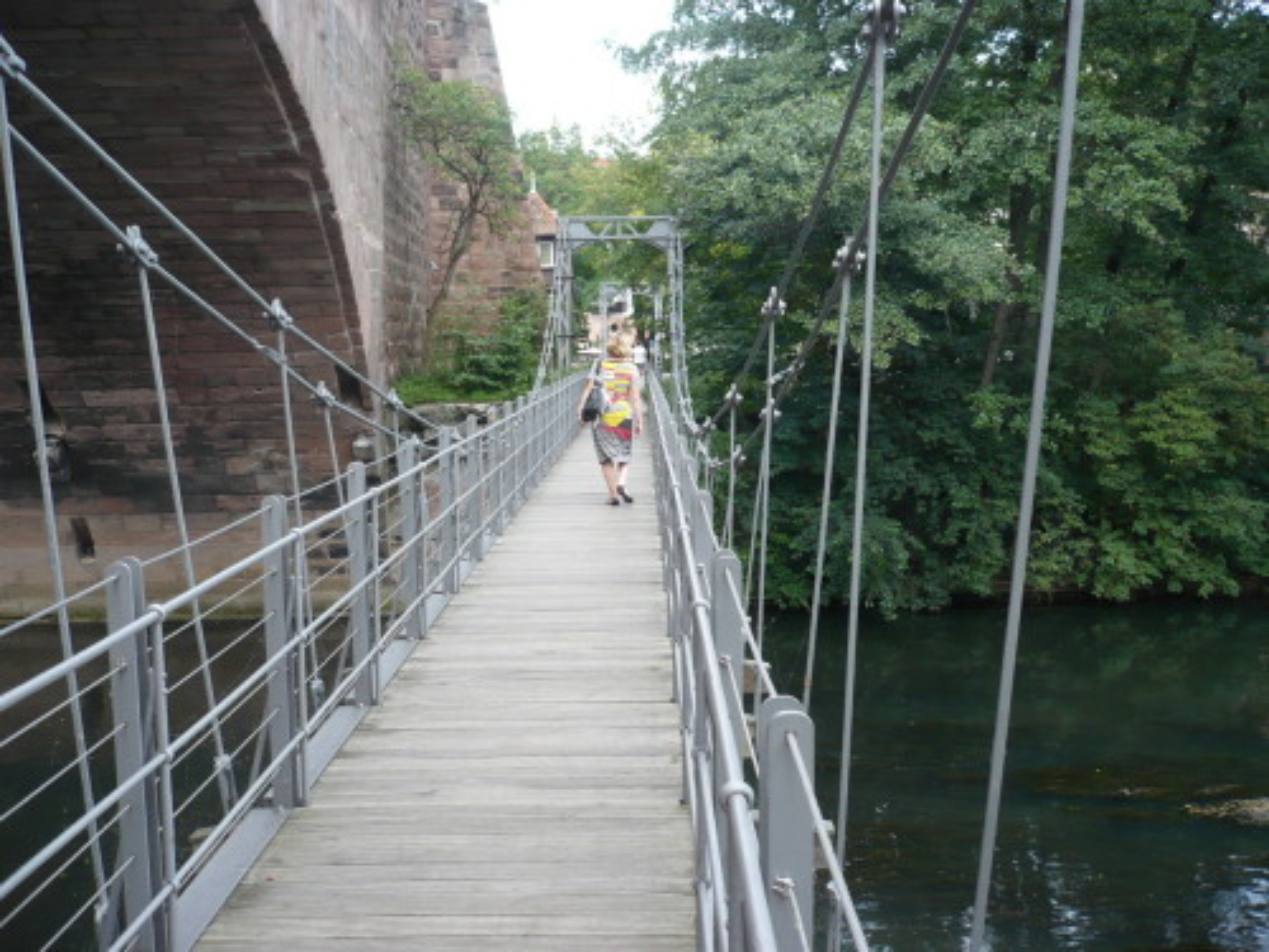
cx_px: 634
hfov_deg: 52.6
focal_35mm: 35
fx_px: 1283
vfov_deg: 40.7
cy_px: 476
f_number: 2.8
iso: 100
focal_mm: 5.8
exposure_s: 1/100
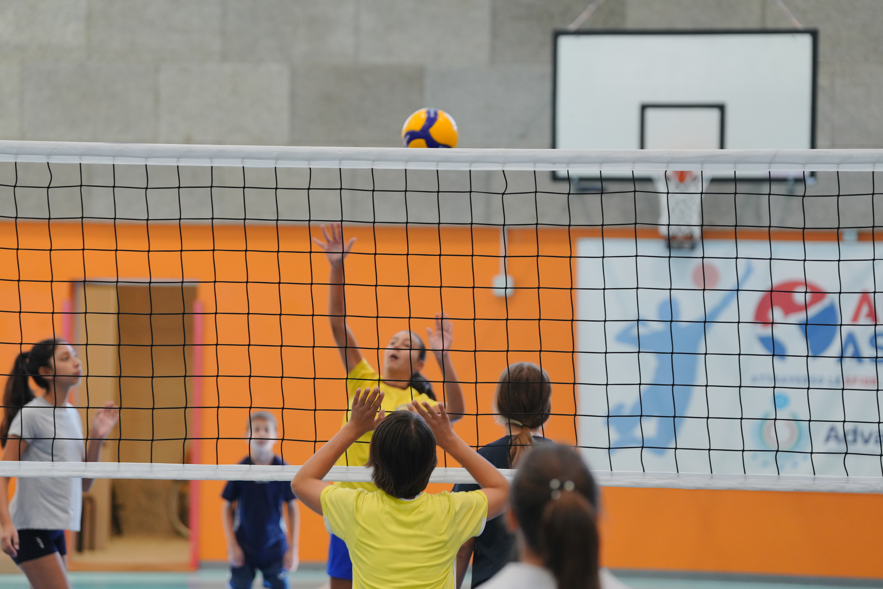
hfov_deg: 16.4
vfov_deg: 11.0
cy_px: 294
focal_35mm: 125
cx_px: 442
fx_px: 3066
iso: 1600
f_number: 3.2
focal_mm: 125
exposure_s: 1/640
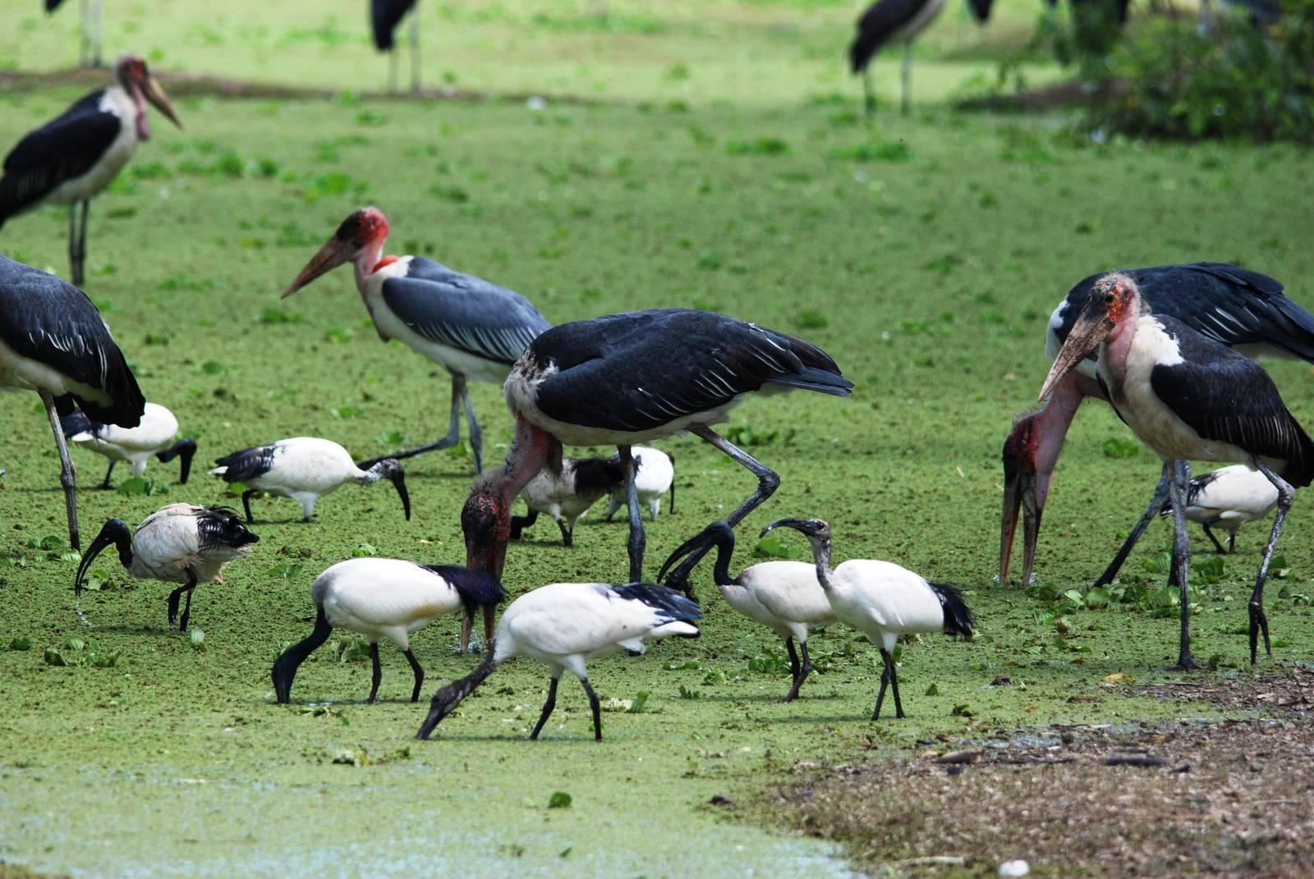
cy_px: 440
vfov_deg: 3.4
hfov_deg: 5.1
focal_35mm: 405
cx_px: 657
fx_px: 14800
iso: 320
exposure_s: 1/500
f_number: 6
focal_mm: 270
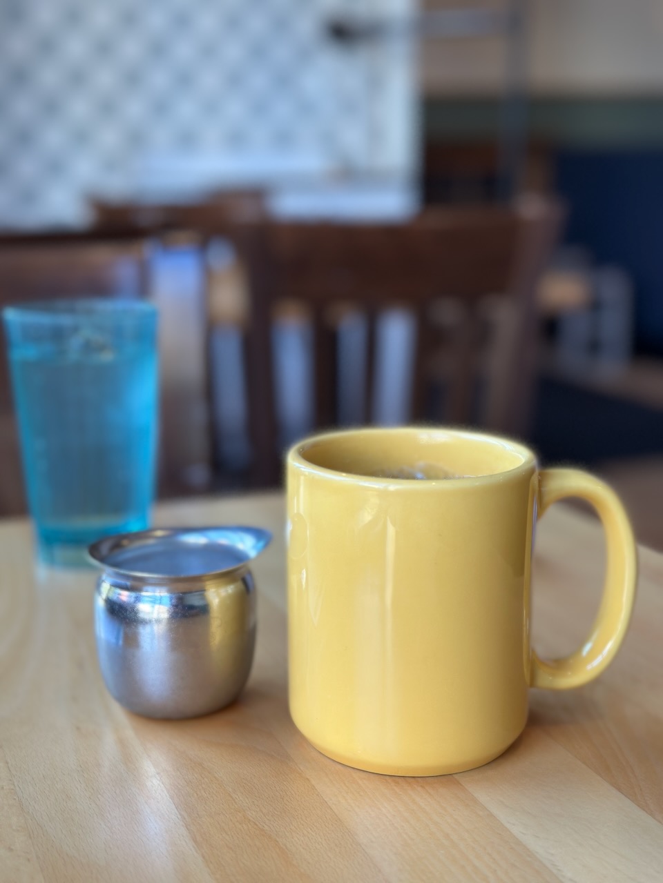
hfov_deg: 30.3
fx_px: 1226
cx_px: 332
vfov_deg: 39.7
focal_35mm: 48
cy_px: 442
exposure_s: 1/151
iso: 64
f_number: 1.78
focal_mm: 6.86
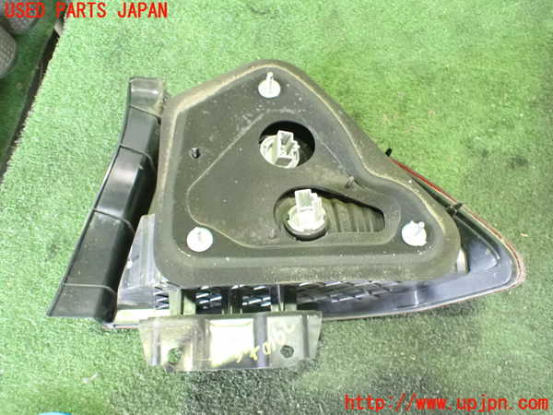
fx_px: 479
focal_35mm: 30
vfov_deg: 46.8
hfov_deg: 60.0
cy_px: 208
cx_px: 276
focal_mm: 5.4
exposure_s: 1/30
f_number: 2.3
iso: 1600
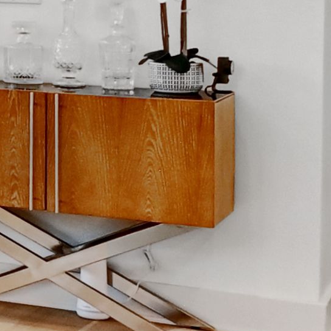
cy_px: -26
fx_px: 1525
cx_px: -1016
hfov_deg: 7.8
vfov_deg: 12.2
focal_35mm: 141
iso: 400
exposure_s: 1/5
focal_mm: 15
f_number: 10
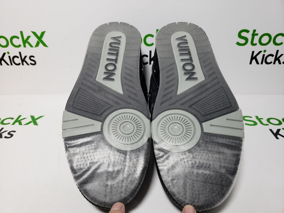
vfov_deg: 53.1
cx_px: 142
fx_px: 213
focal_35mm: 26
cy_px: 106
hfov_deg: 67.3
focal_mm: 4.3
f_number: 1.5
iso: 50
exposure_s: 1/390
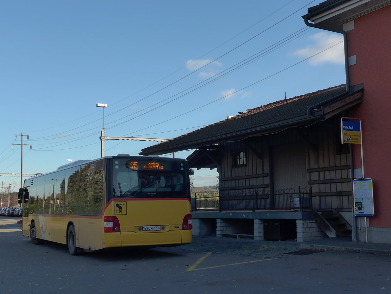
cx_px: 196
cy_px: 147
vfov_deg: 31.5
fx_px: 520
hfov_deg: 41.2
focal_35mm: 46
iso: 160
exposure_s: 1/640
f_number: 4
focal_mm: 9.5
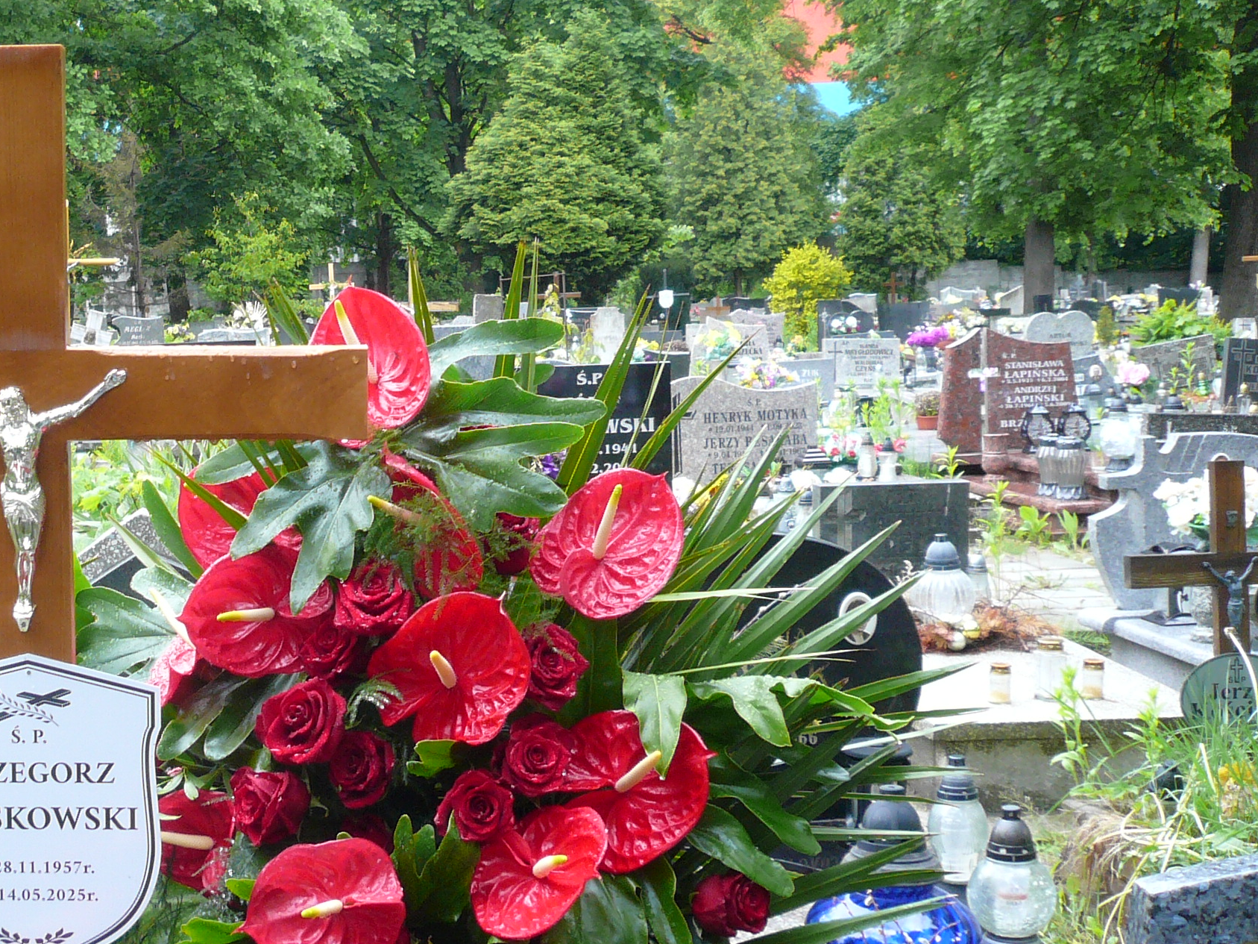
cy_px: 477
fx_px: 1853
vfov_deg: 28.6
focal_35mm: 51
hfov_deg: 36.3
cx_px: 265
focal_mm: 4.6
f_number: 2.8
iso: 100
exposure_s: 1/50
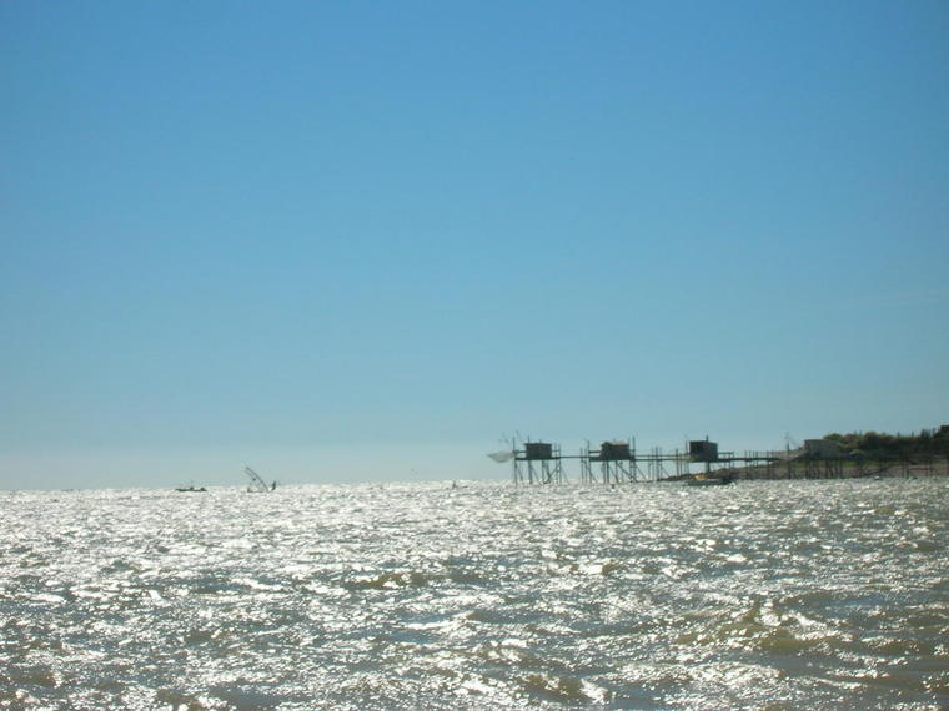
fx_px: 2796
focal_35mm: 102
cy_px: 356
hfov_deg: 19.3
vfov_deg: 14.5
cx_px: 474
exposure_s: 1/352
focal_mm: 17.1
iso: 50
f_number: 8.2
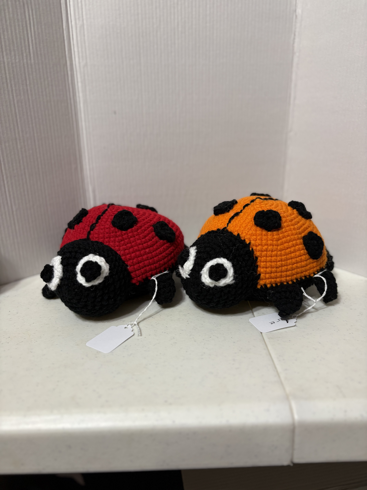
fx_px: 368
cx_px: 184
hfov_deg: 53.1
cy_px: 245
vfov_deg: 67.3
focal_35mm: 26
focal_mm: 5.96
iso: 125
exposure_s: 1/60
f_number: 1.6
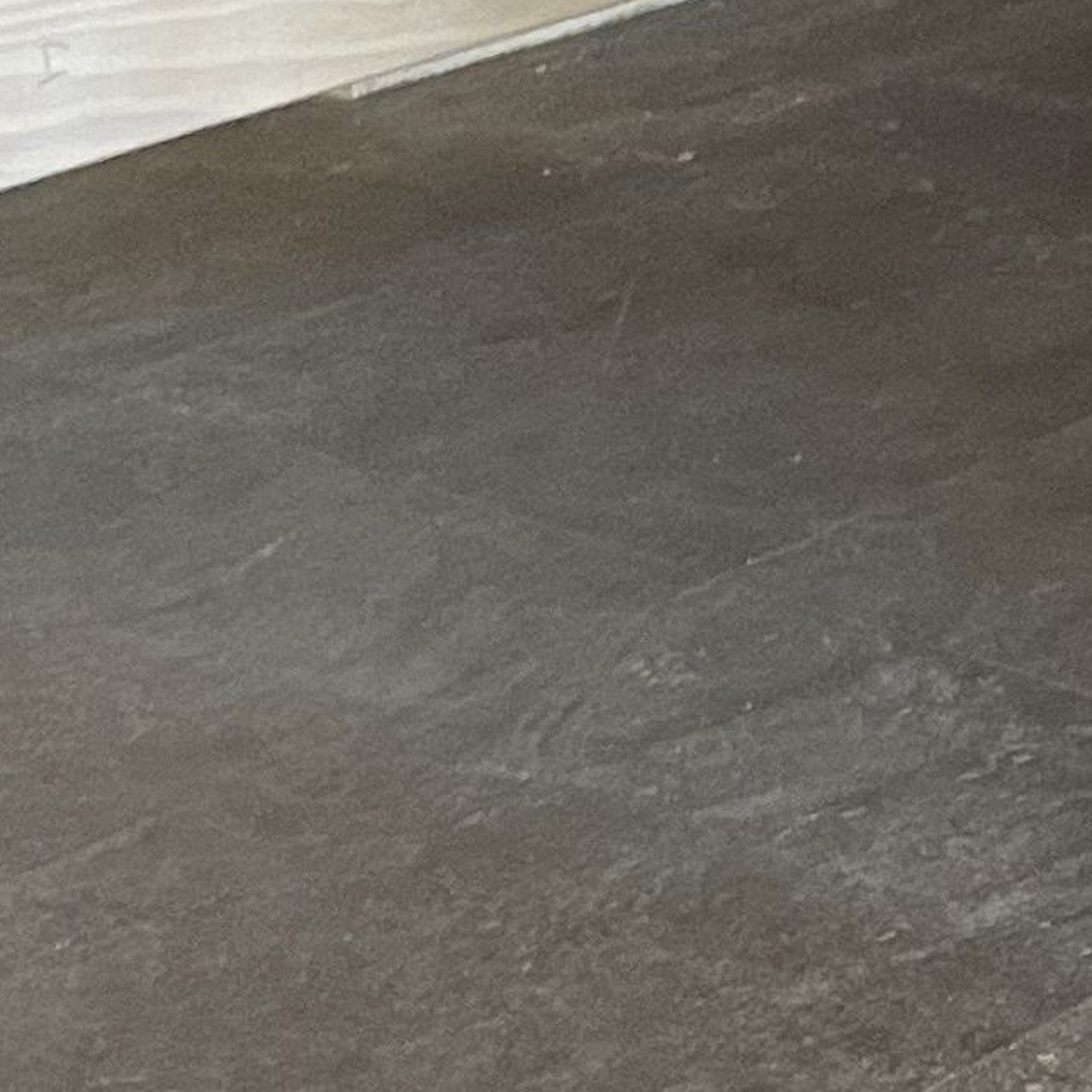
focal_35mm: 144
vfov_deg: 11.7
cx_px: 2651
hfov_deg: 10.4
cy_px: -401
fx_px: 5139
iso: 125
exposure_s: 1/50
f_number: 1.6
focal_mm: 4.2
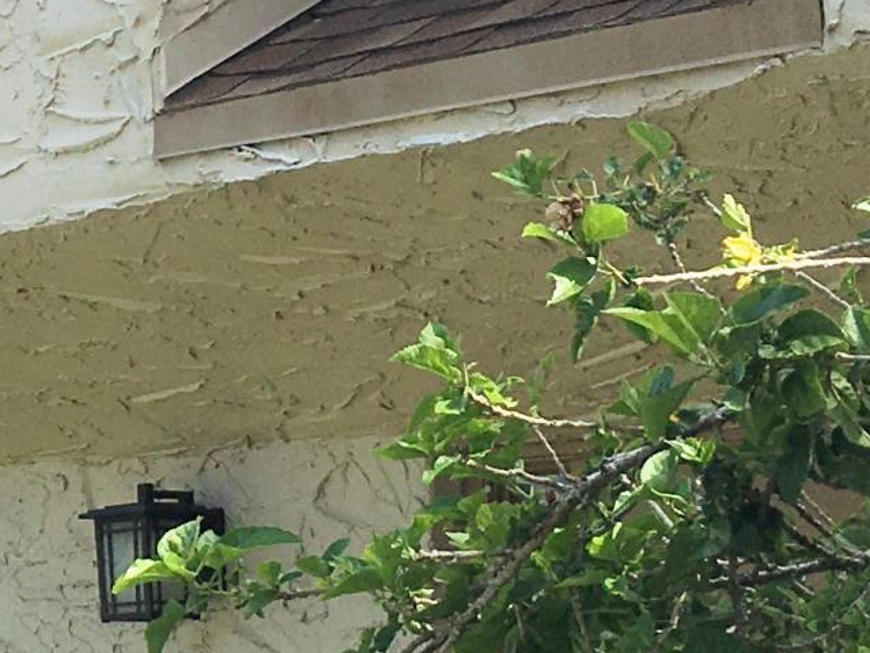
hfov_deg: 13.5
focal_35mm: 136
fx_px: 3418
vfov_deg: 10.9
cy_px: 541
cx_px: -515
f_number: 2.2
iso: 25
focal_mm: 4.15
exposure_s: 1/986
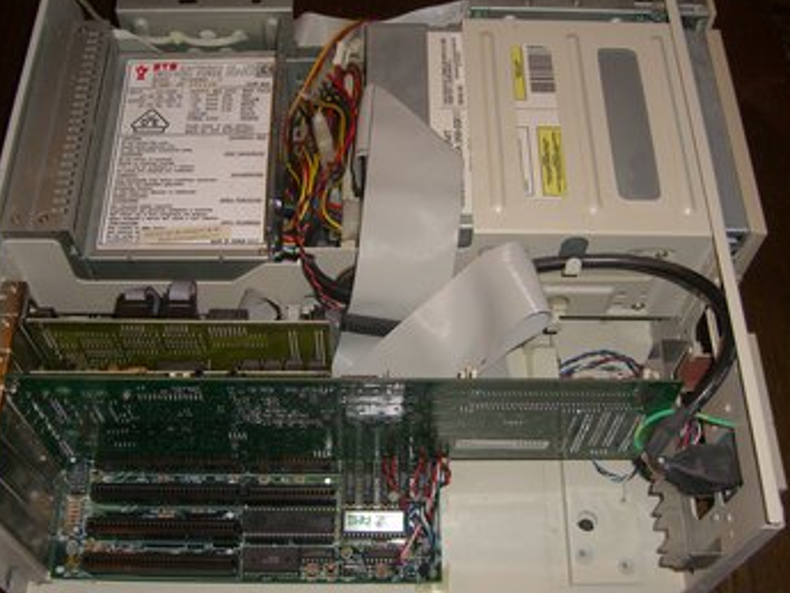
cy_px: 314
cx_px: 360
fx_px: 1005
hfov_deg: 42.9
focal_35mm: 44
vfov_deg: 32.9
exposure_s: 1/60
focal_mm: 7.9
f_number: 2.8
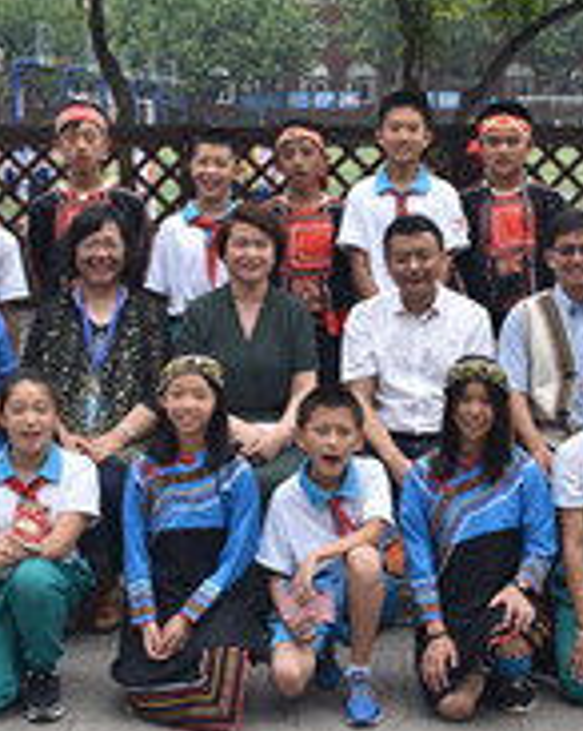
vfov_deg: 23.3
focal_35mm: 82
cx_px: 379
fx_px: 1772
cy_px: 338
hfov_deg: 18.6
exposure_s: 1/200
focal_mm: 32
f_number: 8
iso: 200
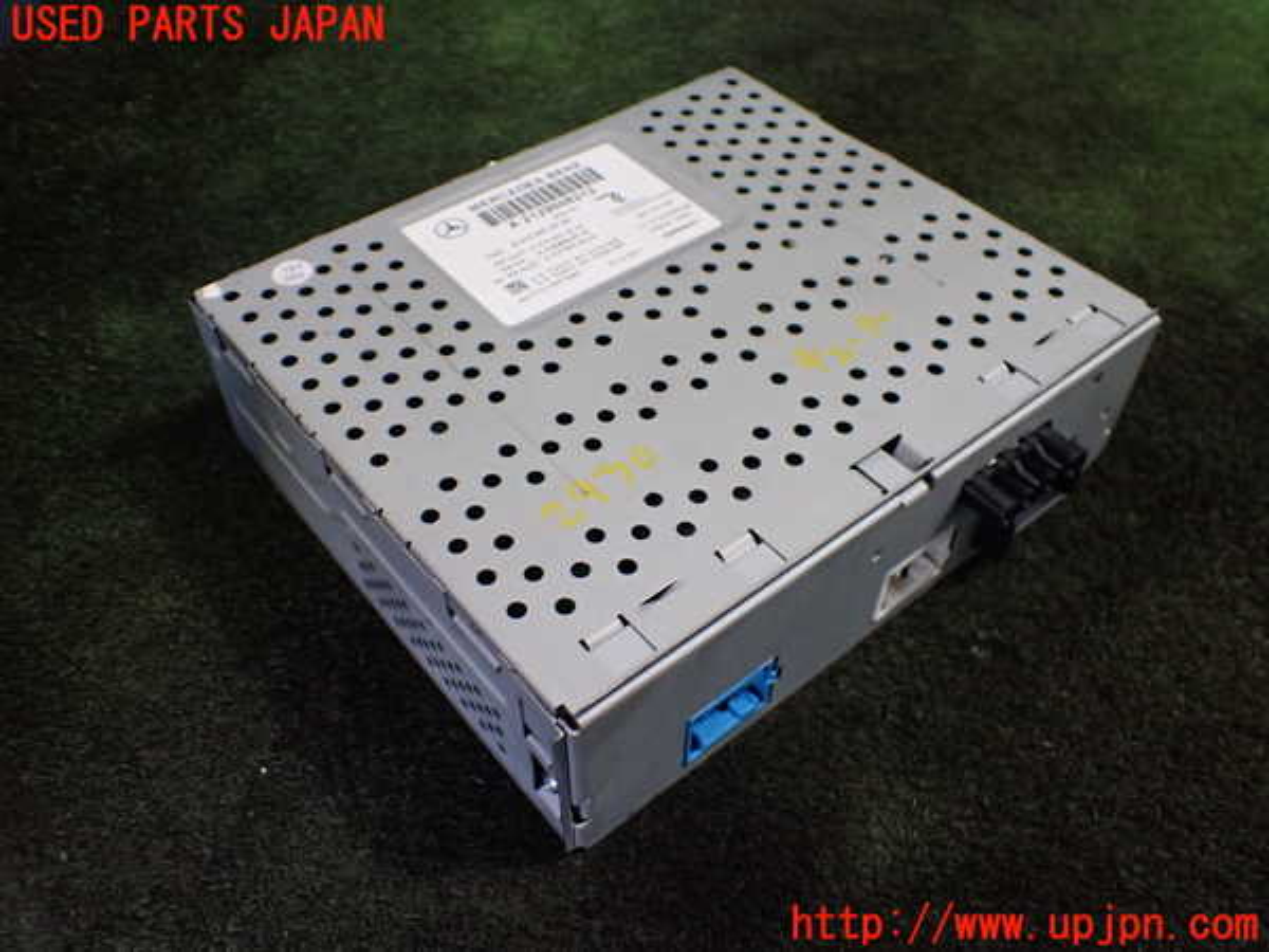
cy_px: 476
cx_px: 634
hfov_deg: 60.0
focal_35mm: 30
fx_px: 1100
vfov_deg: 46.8
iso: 400
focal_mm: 5.4
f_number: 2.3
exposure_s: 1/125
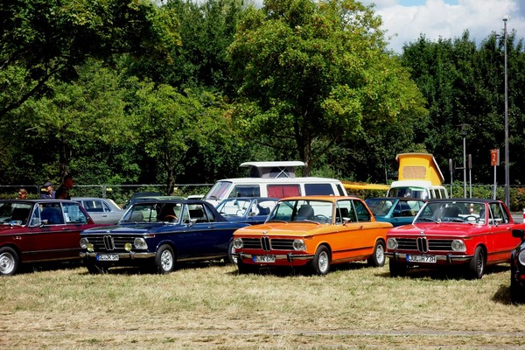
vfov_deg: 14.9
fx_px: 1342
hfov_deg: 22.1
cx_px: 262
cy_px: 175
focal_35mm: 92
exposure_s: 1/500
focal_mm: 34.25
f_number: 5.6
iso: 125
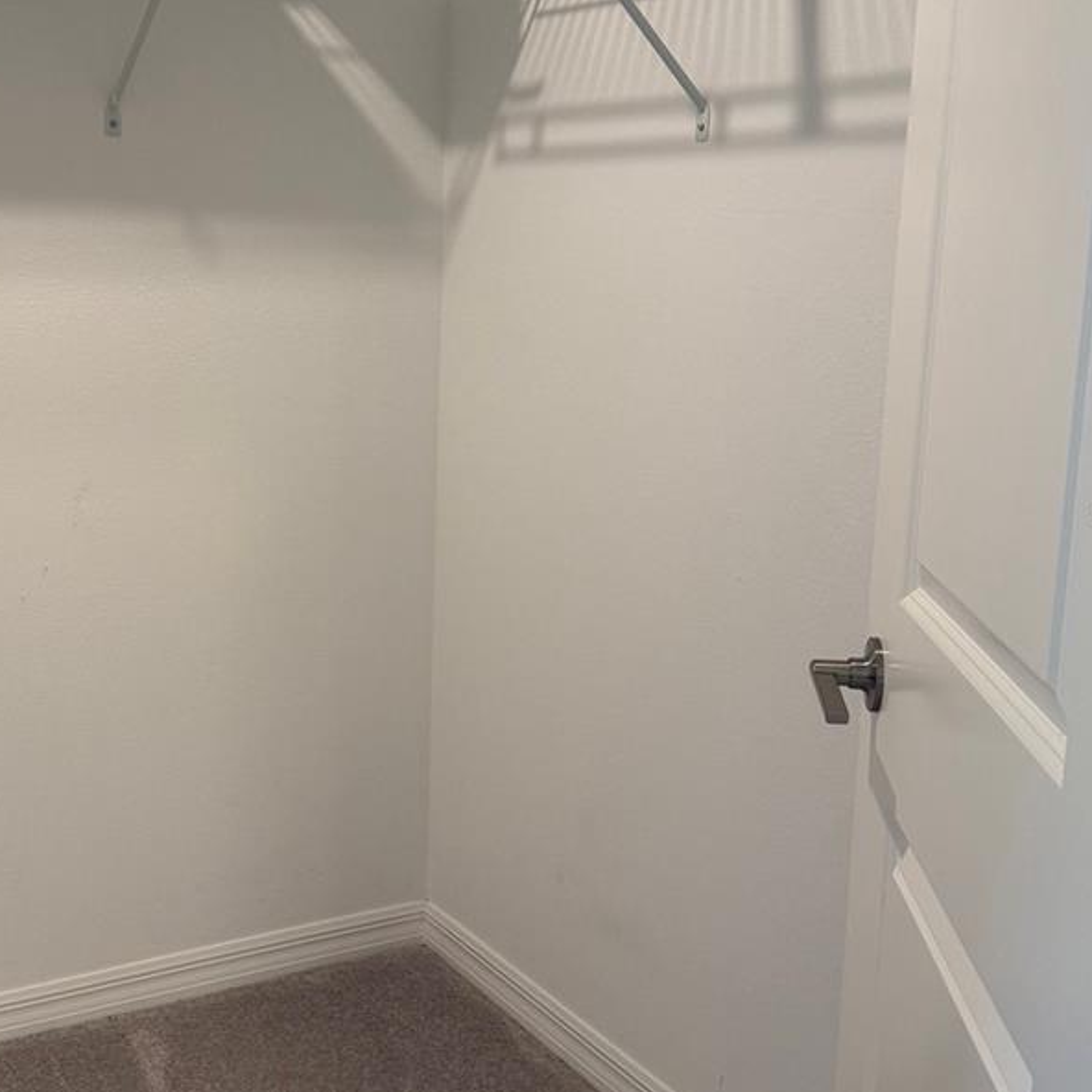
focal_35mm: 43
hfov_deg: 38.8
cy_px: 515
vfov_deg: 39.2
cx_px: 391
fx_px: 1535
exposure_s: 1/120
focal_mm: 6.76
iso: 200
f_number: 1.78
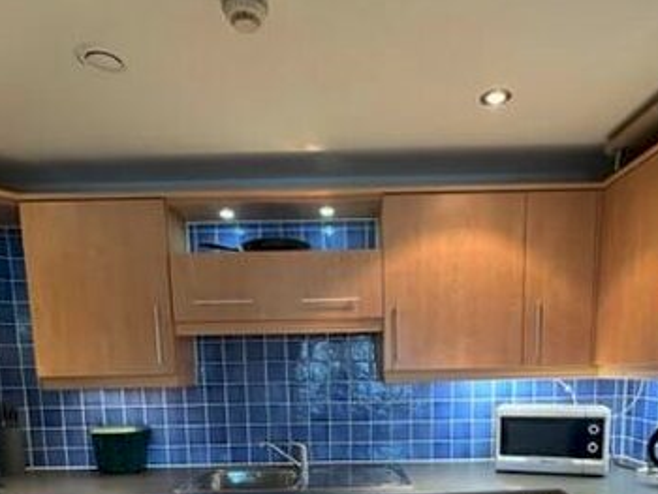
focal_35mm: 26
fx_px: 495
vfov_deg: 47.7
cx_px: 352
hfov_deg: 67.2
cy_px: 444
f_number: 1.8
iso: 320
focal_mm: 1.57
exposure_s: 1/50
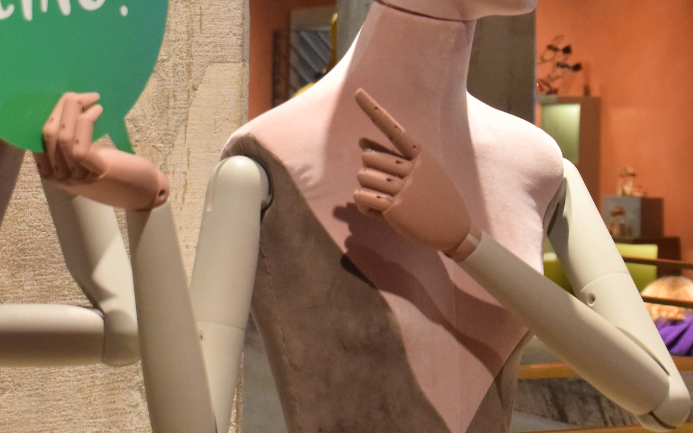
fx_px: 2116
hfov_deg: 18.6
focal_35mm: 112
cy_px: 160
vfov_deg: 11.7
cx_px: 322
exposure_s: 1/125
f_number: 4.5
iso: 1600
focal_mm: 35
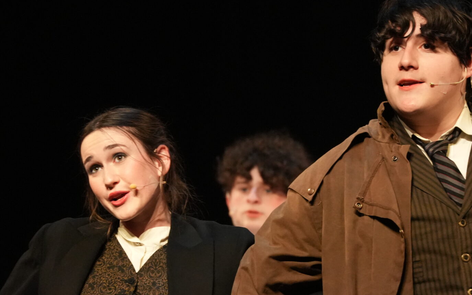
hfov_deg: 4.7
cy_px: 221
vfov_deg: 3.0
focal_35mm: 444
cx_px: 297
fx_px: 5711
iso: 8000
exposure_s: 1/250
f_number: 5.6
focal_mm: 234
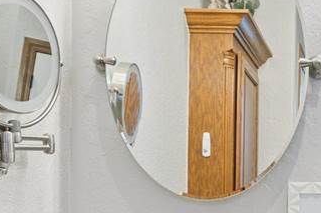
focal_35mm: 64
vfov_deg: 20.6
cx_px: 378
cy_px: 208
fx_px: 570
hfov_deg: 27.8
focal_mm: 16
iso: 200
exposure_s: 1/10
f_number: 7.1
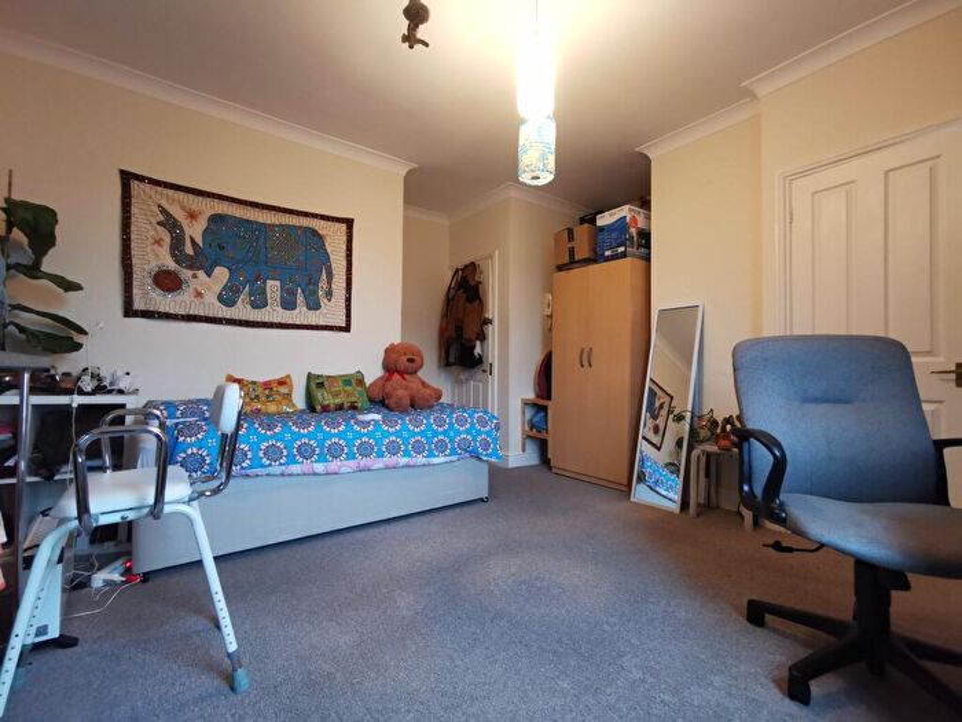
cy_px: 361
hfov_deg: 94.5
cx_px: 481
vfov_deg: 78.1
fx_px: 445
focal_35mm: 16
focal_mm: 2.35
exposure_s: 1/20
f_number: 2.2
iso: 500
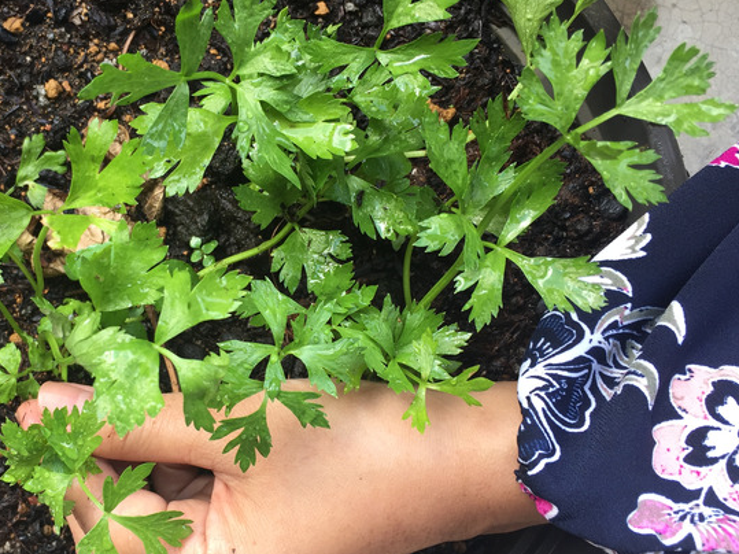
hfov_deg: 44.1
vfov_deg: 34.3
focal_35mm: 42
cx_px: 244
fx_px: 896
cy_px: 296
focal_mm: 4.15
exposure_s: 1/100
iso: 40
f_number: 2.2
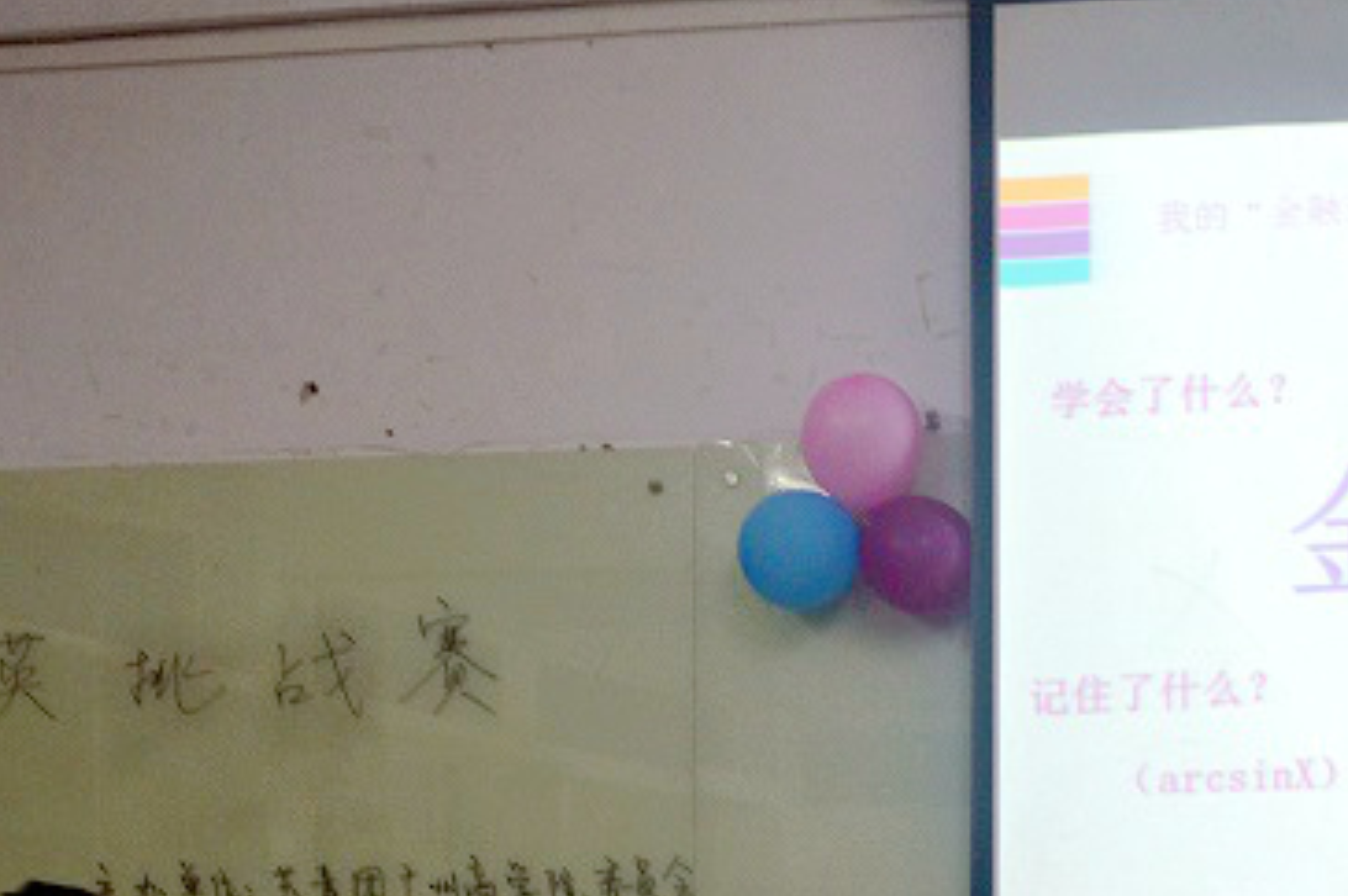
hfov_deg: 22.6
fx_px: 3329
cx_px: 1037
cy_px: 774
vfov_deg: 15.2
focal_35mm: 89
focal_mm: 24
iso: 400
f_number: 6.3
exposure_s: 1/15
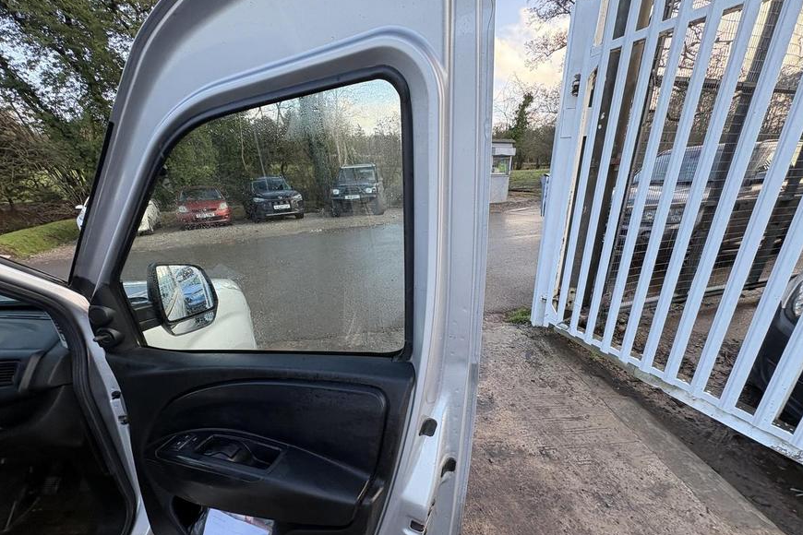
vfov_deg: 76.9
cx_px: 398
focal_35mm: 15
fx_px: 335
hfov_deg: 100.4
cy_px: 303
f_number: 2.2
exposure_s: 1/99
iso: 40
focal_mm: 2.22
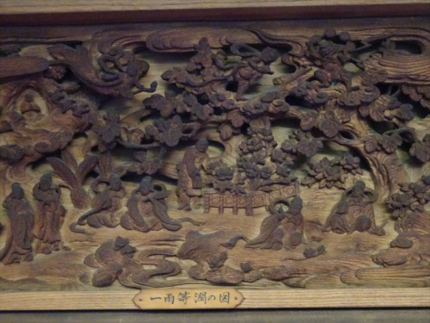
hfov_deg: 26.0
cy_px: 162
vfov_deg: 19.6
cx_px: 215
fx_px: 932
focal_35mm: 75
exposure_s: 1/40
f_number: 5
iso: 3200
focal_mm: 12.87
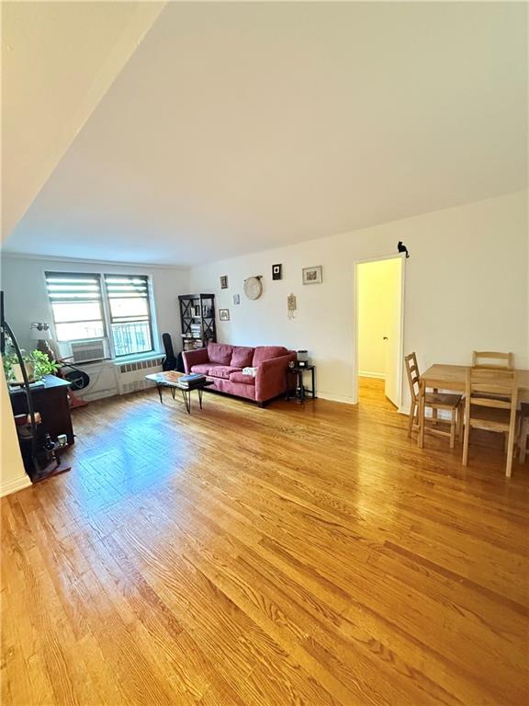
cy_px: 353
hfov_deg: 85.7
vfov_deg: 102.1
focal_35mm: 14
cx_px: 264
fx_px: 285
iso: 1000
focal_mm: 2.22
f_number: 2.2
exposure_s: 1/60
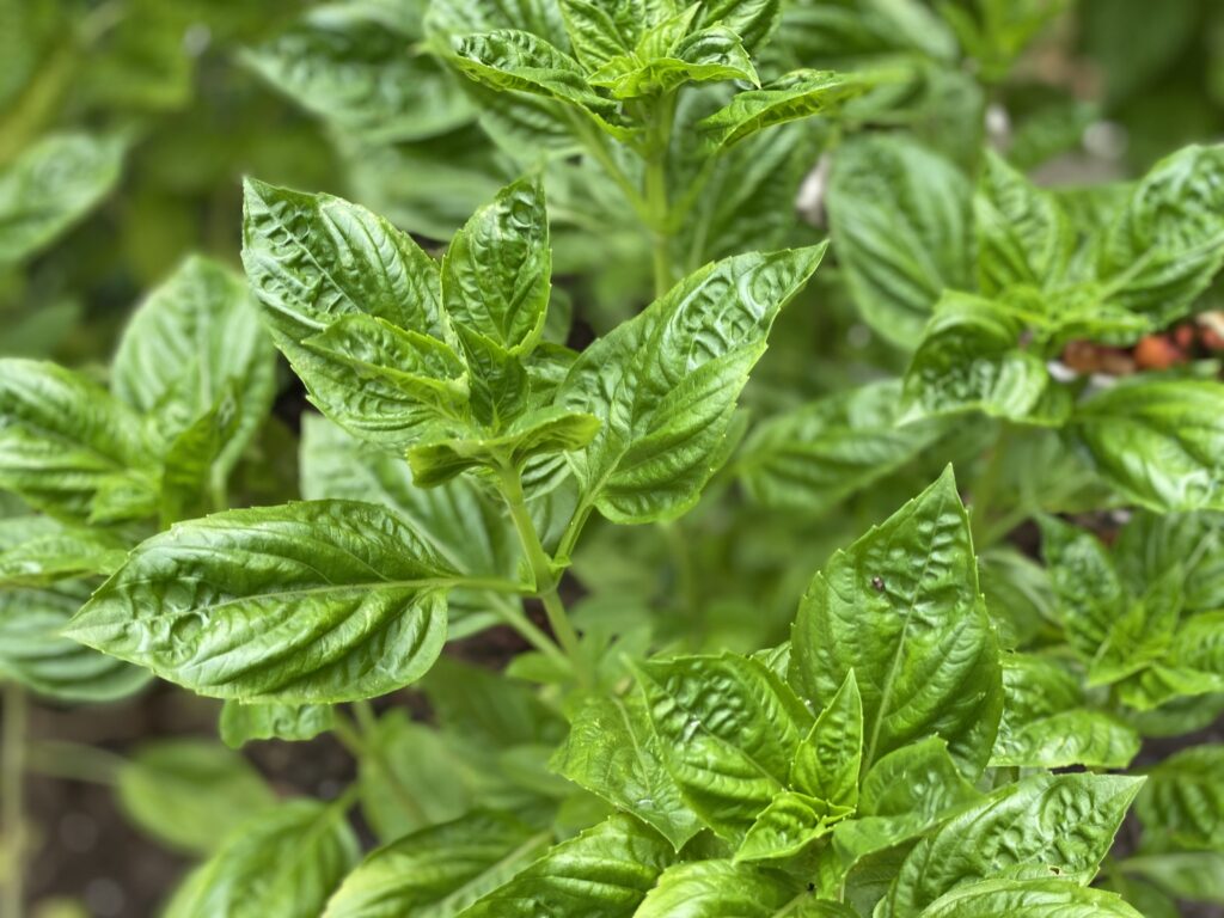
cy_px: 459
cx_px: 612
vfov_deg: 28.0
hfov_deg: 36.8
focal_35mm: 52
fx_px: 1839
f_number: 2
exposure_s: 1/122
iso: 40
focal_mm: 6
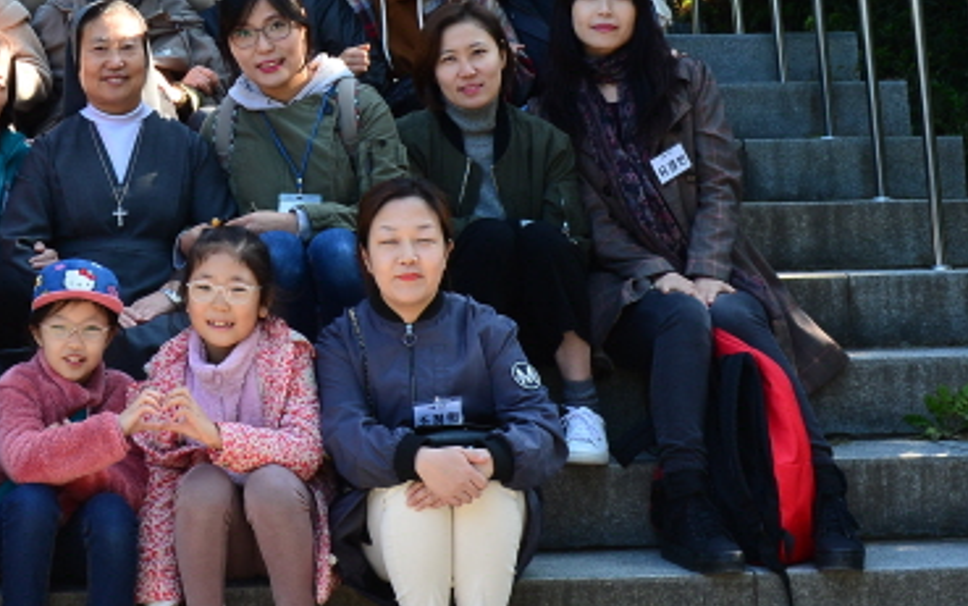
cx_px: 34
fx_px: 2111
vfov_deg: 15.8
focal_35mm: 80
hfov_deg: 24.8
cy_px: -85
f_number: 8
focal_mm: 29
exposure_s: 1/125
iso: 400
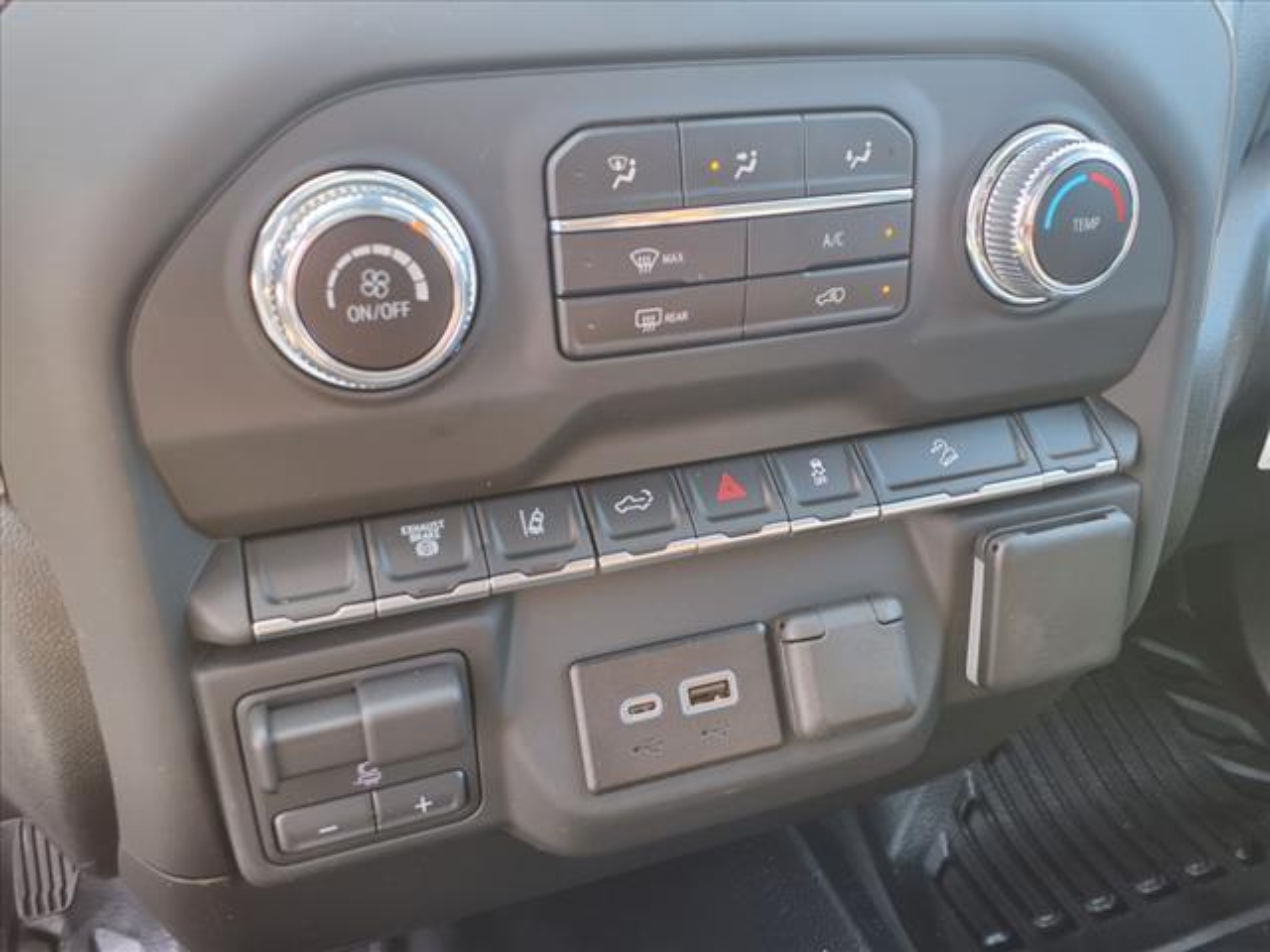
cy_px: 476
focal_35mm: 27
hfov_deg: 65.3
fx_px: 991
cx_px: 635
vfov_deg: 51.4
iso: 64
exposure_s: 1/40
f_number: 1.9
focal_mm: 3.58
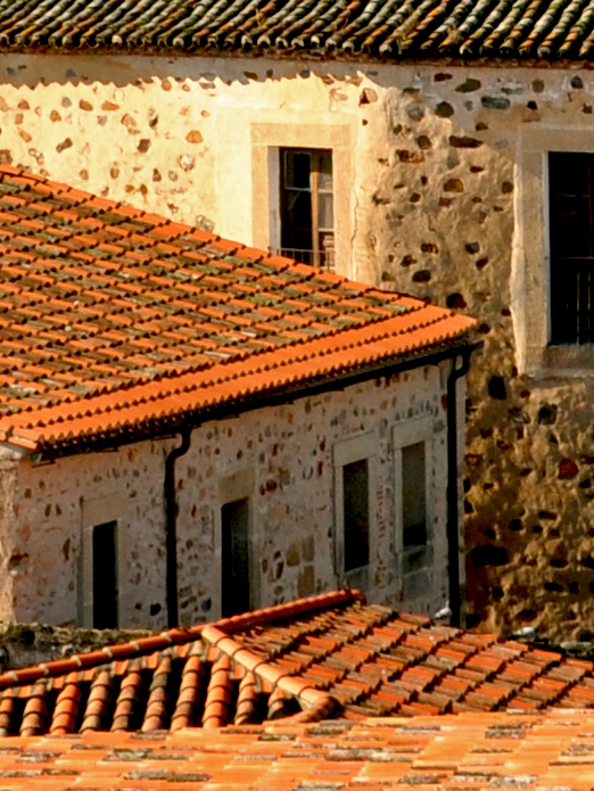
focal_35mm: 302
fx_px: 6903
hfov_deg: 4.9
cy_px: -582
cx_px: -30
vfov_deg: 6.4
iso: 200
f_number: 9
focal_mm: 34
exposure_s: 1/320
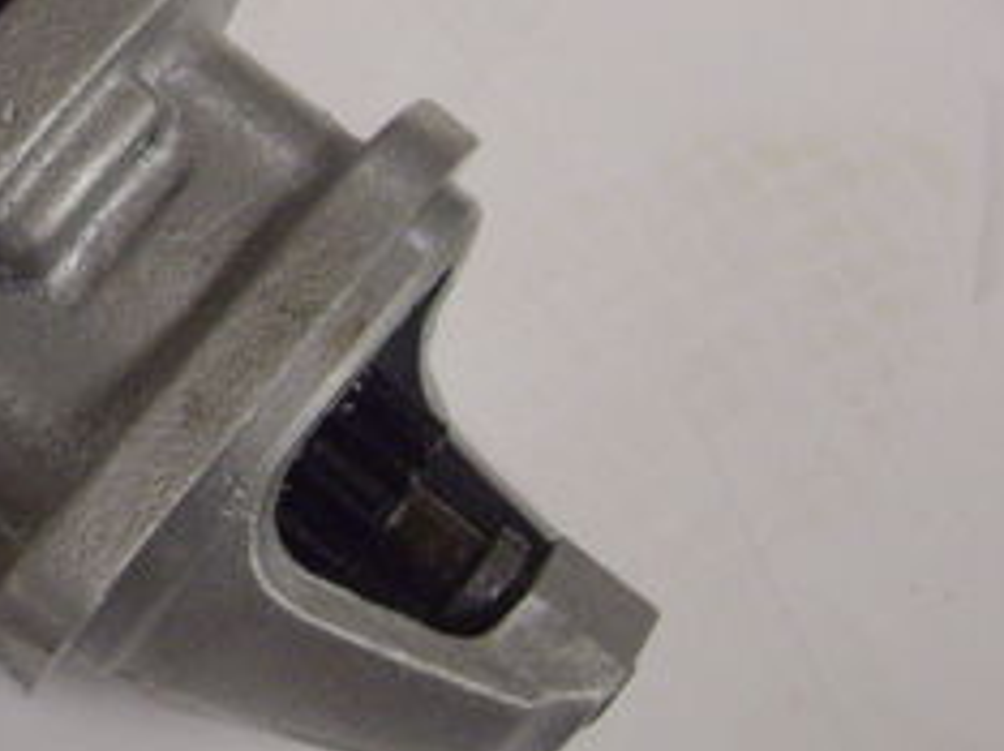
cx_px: -223
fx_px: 3013
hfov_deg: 17.9
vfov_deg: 14.1
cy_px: 99
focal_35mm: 104
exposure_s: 1/80
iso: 400
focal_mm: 7.9
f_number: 2.8
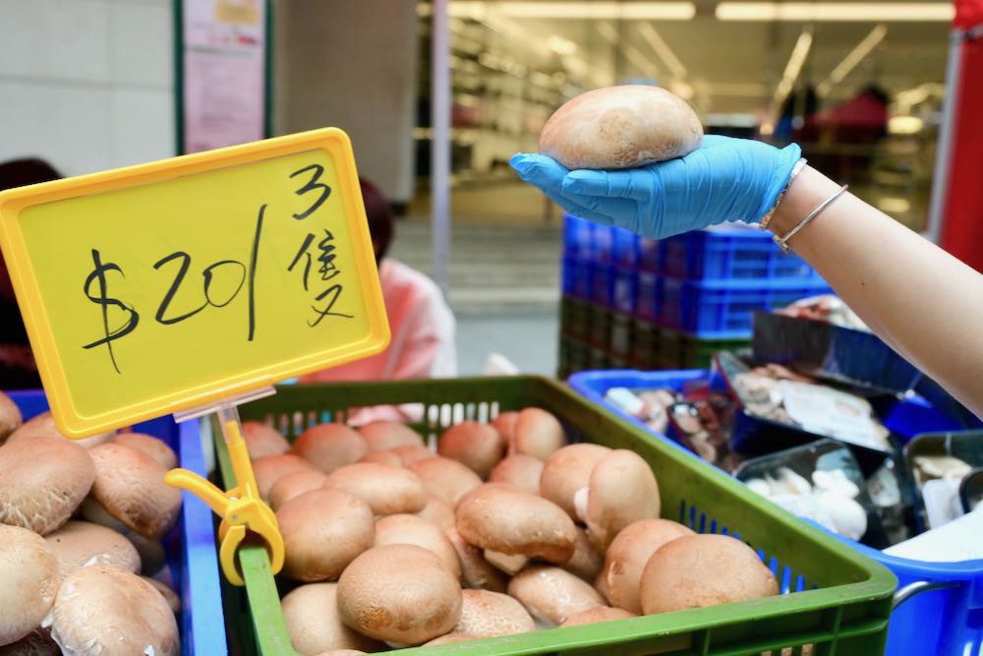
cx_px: 492
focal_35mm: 32
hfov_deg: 59.5
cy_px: 328
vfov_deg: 41.7
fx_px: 860
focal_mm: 31.5
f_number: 4.5
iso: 500
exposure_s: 1/1000
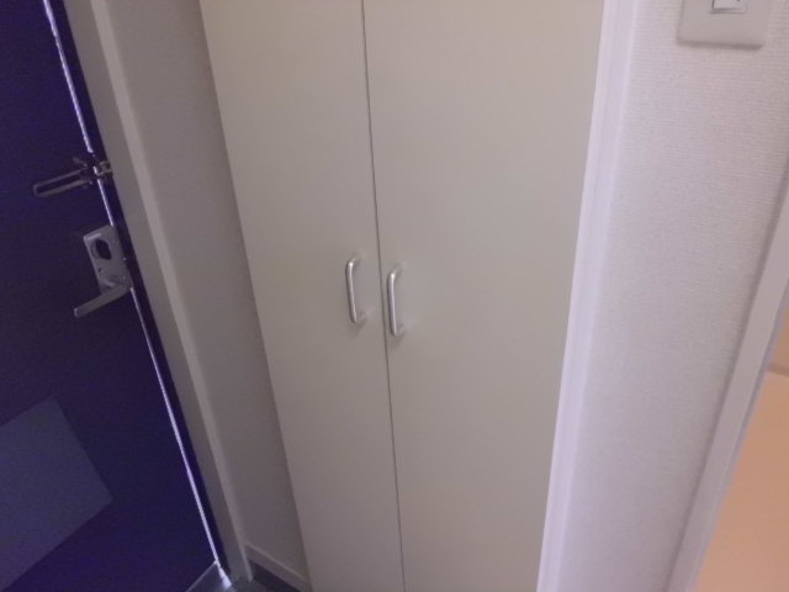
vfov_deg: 53.1
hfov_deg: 67.3
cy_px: 296
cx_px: 394
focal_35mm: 26
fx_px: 593
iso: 800
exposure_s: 1/40
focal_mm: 4.7
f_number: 2.8
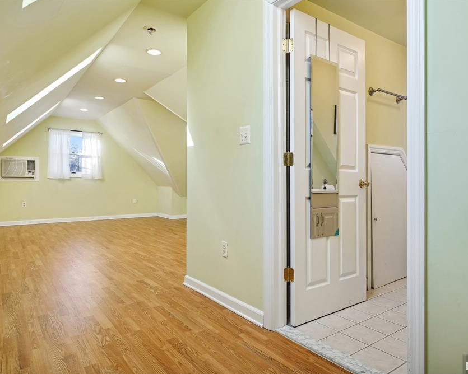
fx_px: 319
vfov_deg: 60.9
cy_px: 188
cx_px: 233
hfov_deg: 72.6
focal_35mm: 23
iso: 400
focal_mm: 20
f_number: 9
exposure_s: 1/60
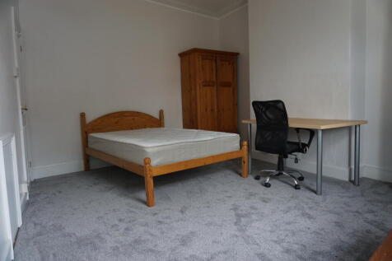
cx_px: 196
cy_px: 130
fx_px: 261
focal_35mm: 24
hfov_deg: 73.8
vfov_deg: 53.1
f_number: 4
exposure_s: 1/160
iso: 640
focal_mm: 16
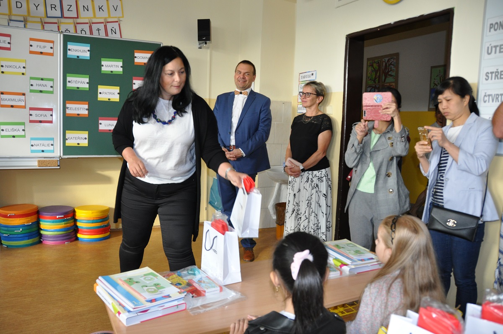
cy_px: 167
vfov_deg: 47.8
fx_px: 377
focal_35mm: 27
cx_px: 252
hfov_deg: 67.4
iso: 800
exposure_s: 1/80
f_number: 3.5
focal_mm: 18
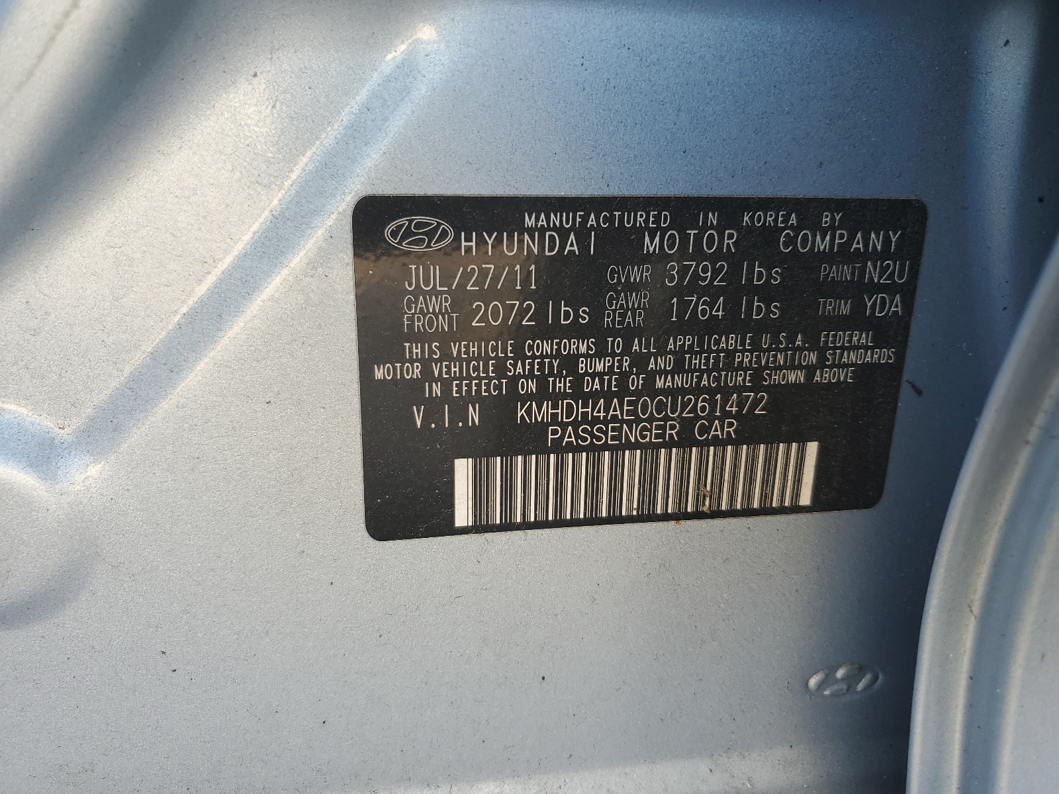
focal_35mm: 26
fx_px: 795
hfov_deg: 67.3
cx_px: 530
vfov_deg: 53.1
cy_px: 397
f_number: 1.5
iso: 50
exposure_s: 1/156
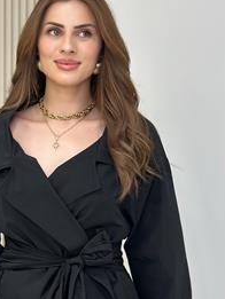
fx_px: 849
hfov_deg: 15.1
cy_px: 204
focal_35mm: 98
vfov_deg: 19.9
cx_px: 77
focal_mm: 6.86
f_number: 1.78
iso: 64
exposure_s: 1/100
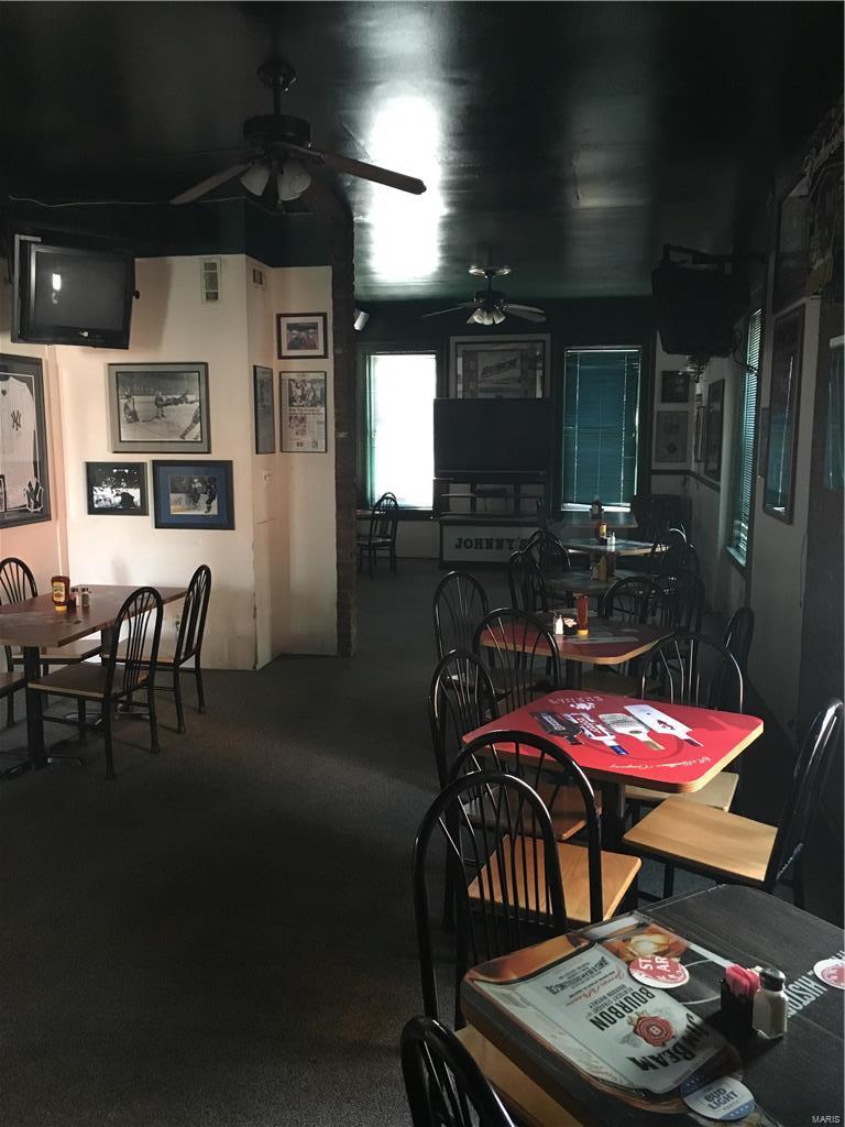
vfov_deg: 61.7
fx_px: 944
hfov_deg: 48.2
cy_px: 564
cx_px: 422
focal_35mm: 29
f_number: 2.2
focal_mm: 4.15
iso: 200
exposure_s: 1/15
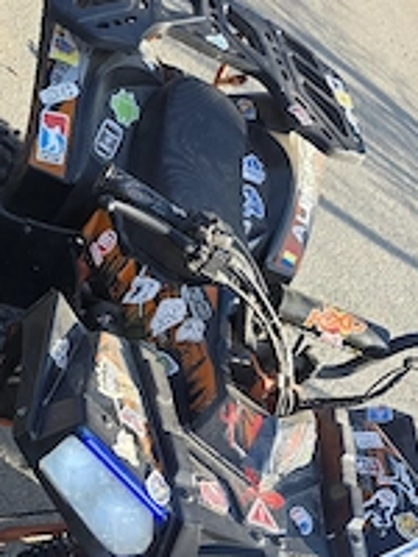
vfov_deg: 40.4
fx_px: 741
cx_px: 100
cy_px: 398
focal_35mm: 46
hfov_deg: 30.9
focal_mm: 6.3
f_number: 1.7
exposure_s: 1/370
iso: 25
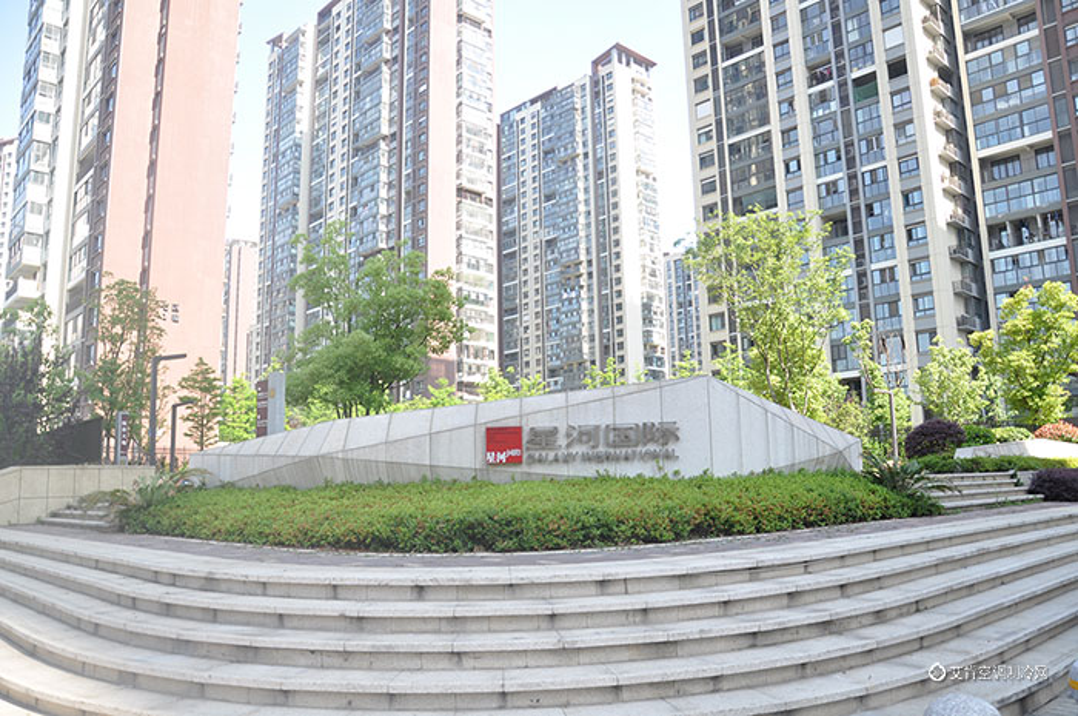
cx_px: 539
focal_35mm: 27
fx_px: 808
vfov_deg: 47.8
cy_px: 358
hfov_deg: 67.4
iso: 200
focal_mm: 18
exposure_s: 1/200
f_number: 7.1
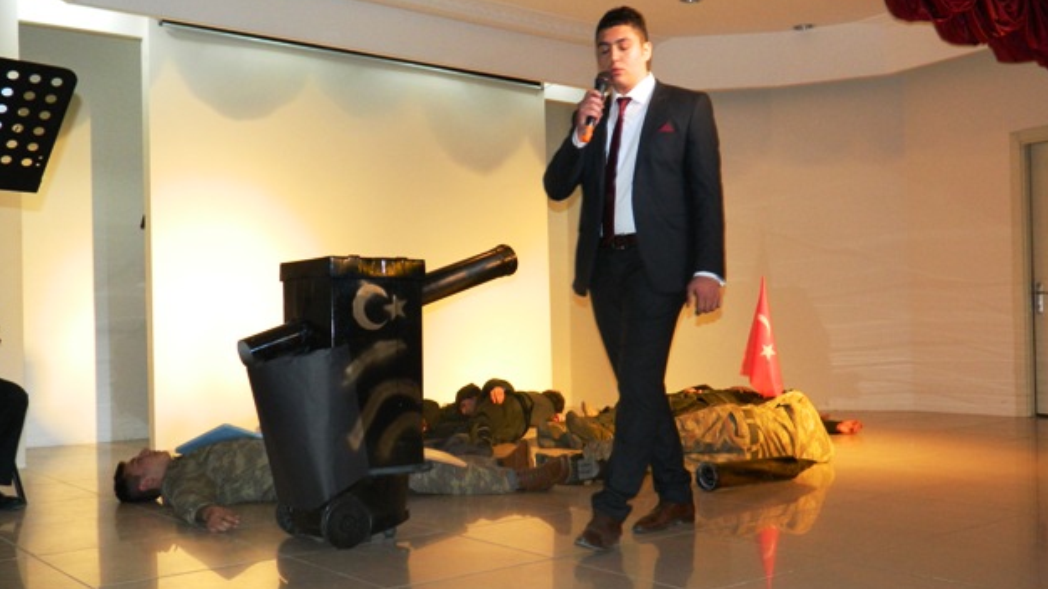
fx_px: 1084
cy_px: 330
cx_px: 519
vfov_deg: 30.4
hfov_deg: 51.6
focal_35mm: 39
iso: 280
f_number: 3.3
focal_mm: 6.2
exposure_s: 1/40
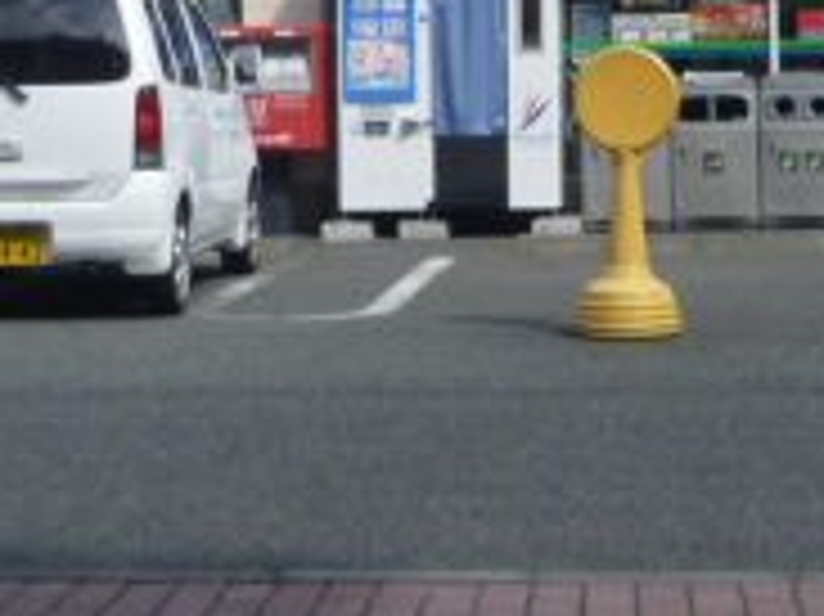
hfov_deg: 16.6
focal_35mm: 119
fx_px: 2831
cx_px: 419
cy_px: -49
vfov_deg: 12.2
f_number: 9
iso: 160
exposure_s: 1/250
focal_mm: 6.1
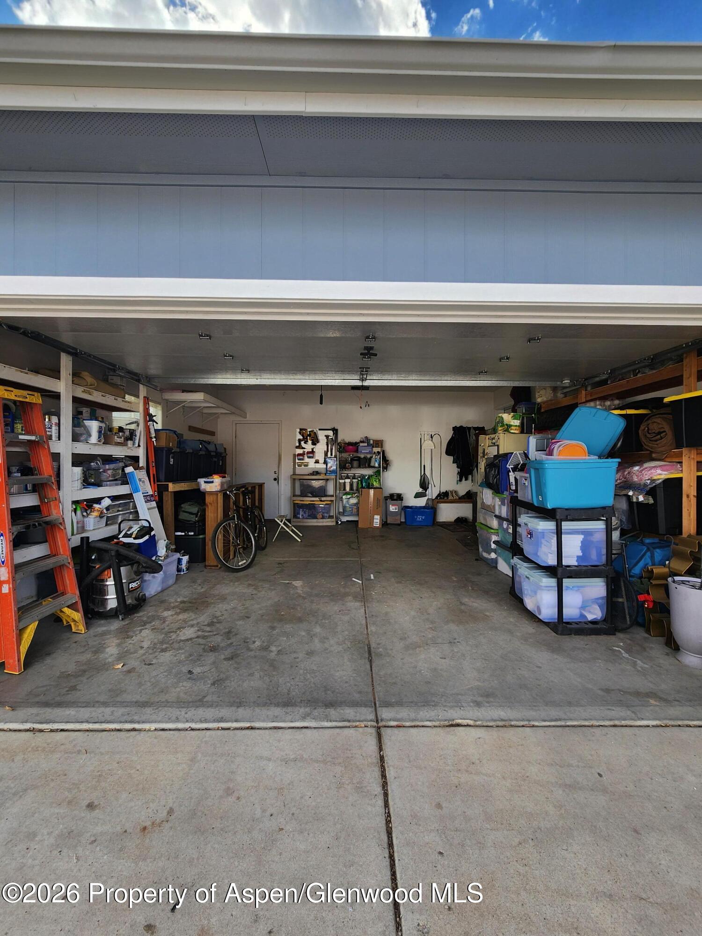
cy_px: 468
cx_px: 351
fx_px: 352
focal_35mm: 13
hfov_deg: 89.9
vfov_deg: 106.2
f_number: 2.2
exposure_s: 1/419
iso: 50
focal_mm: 2.2
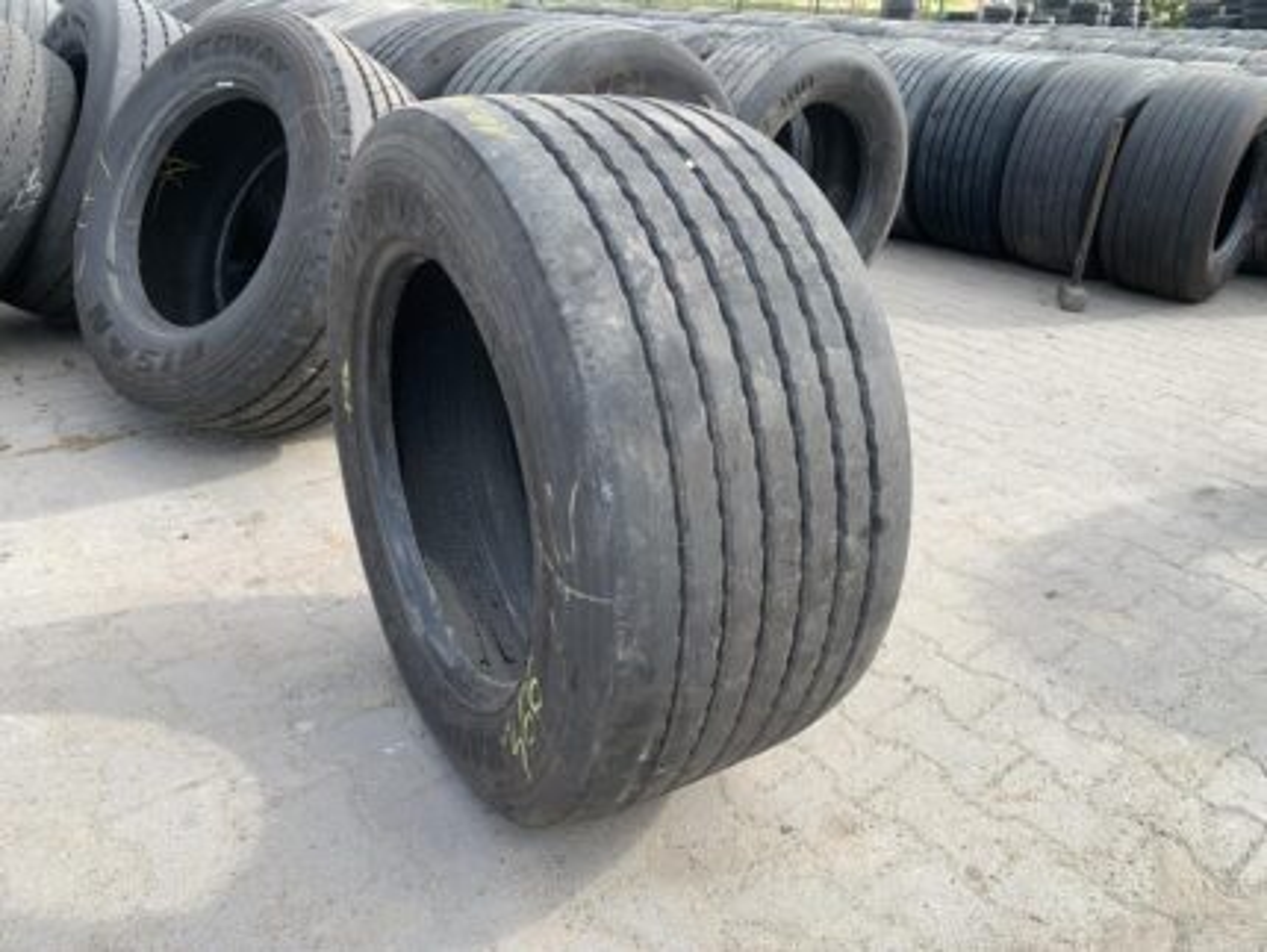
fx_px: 952
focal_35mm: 26
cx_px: 634
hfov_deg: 67.3
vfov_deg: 53.1
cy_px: 476
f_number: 1.8
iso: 25
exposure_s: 1/306
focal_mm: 4.25
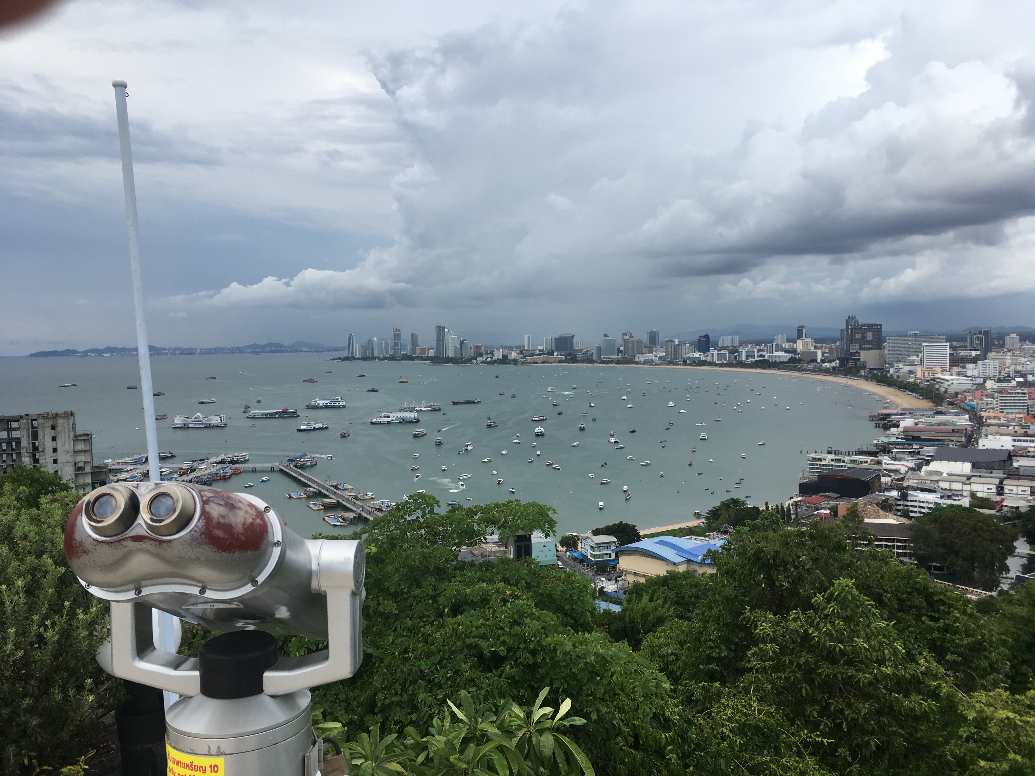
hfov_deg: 61.7
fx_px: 867
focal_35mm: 29
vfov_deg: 48.2
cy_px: 388
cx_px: 518
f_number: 2.2
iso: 25
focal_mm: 4.15
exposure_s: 1/999
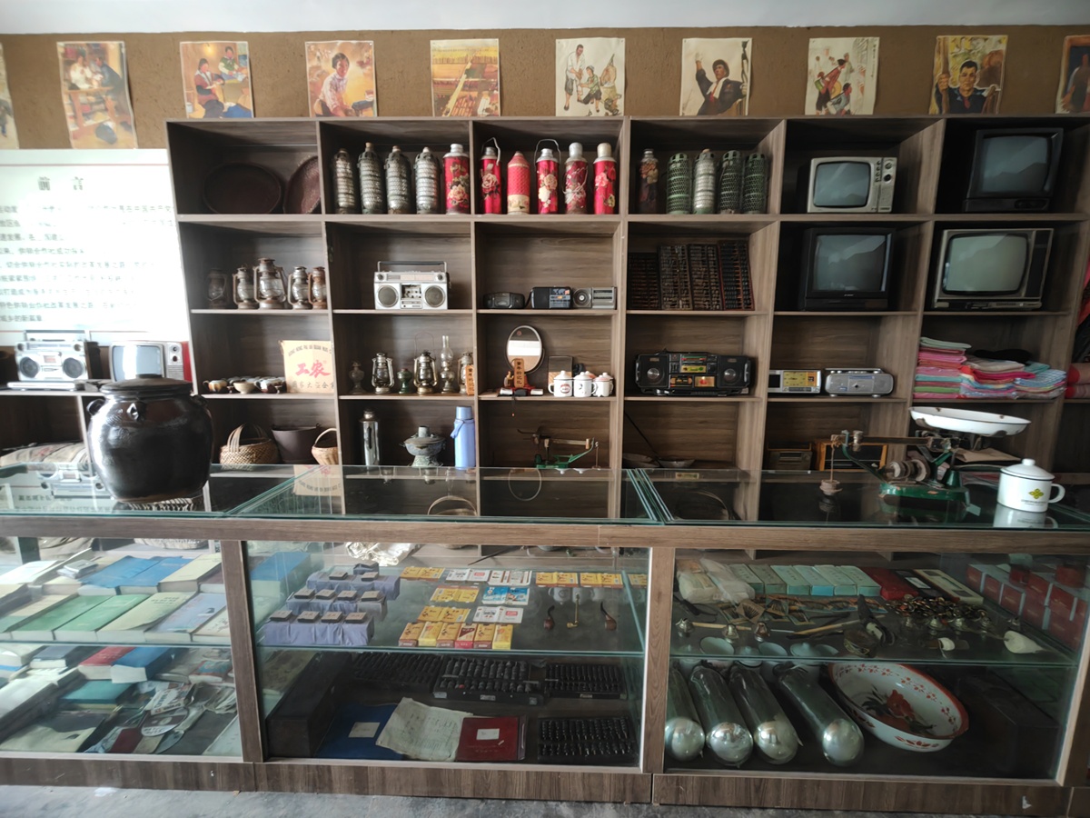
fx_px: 409
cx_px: 545
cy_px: 409
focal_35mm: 13
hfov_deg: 106.2
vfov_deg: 89.9
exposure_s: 1/25
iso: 800
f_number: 2.2
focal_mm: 2.16
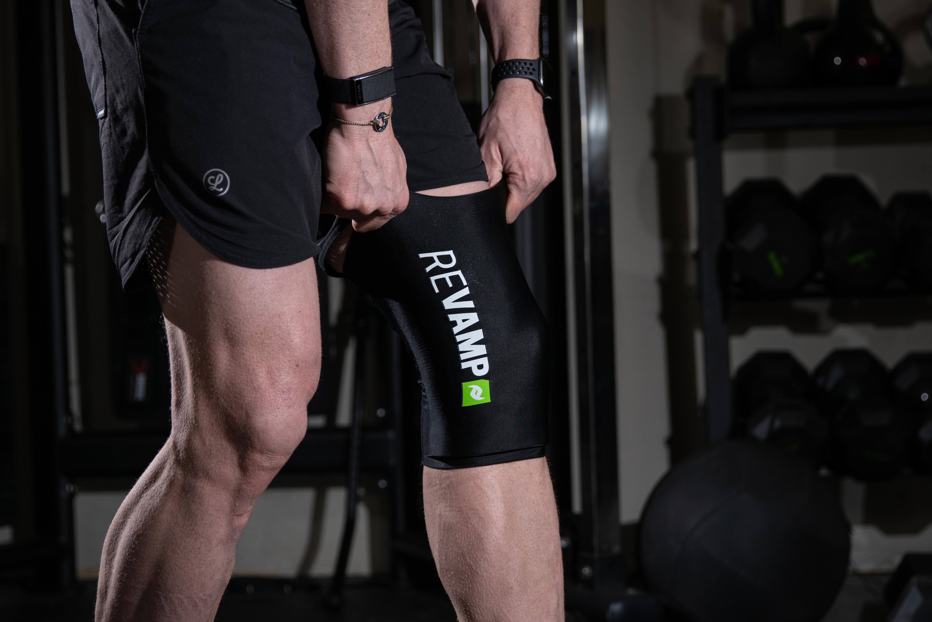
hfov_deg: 27.0
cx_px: 466
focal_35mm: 75
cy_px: 311
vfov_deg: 18.2
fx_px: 1942
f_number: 2.8
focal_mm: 50
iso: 100
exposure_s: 1/125
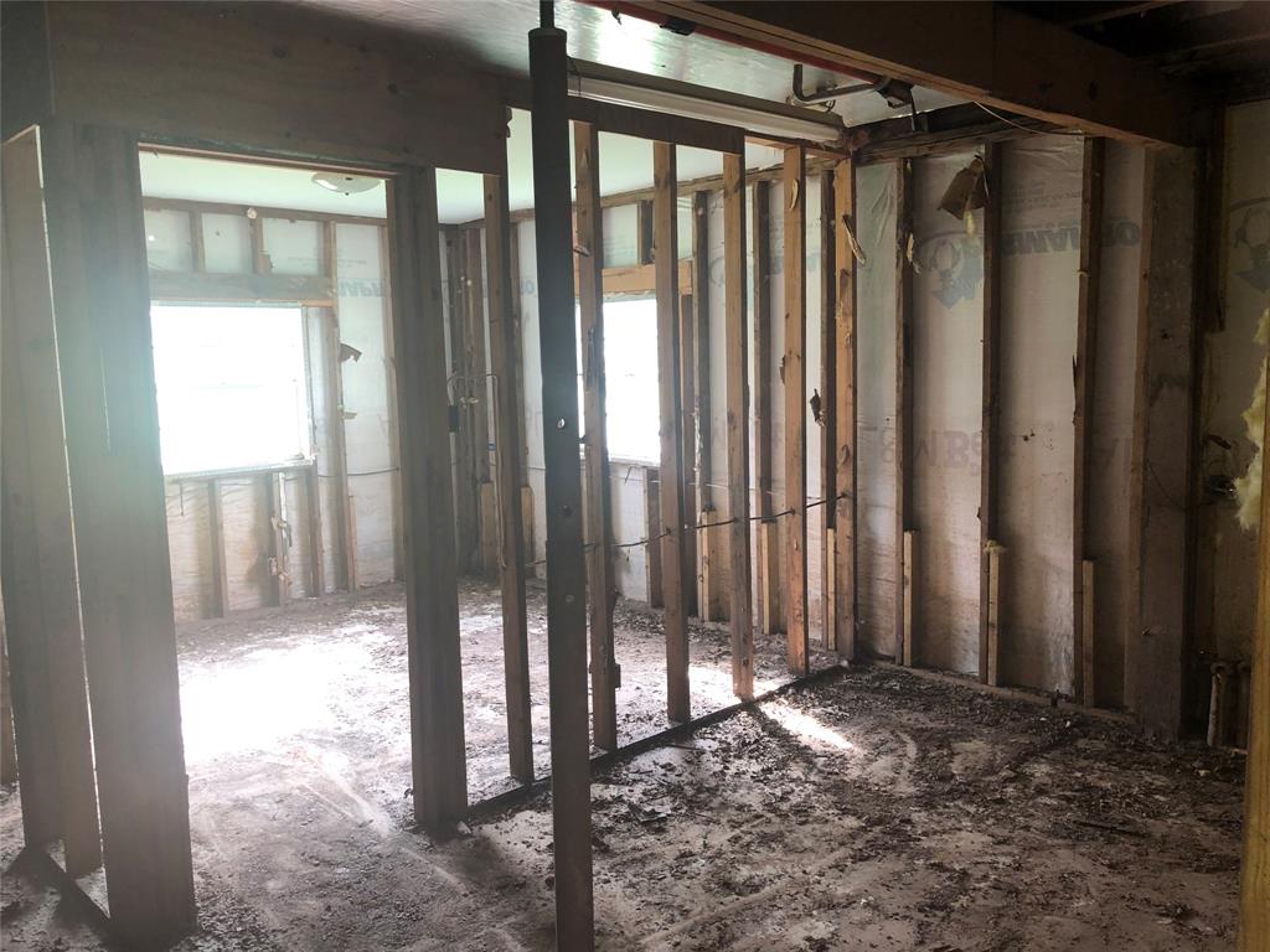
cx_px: 635
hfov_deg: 61.7
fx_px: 1064
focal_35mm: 29
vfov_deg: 48.2
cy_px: 476
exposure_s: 1/20
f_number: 1.8
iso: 40
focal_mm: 3.99
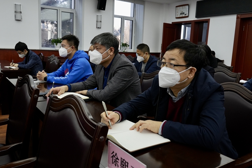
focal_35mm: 27
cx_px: 126
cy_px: 84
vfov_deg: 47.9
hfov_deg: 67.4
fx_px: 189
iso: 1600
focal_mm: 27
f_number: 9
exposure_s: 1/200
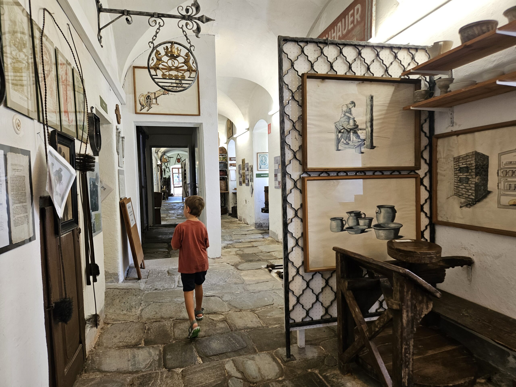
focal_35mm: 23
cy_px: 194
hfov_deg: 73.9
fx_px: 343
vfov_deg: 58.9
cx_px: 258
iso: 160
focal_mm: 5.4
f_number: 1.8
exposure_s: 1/100
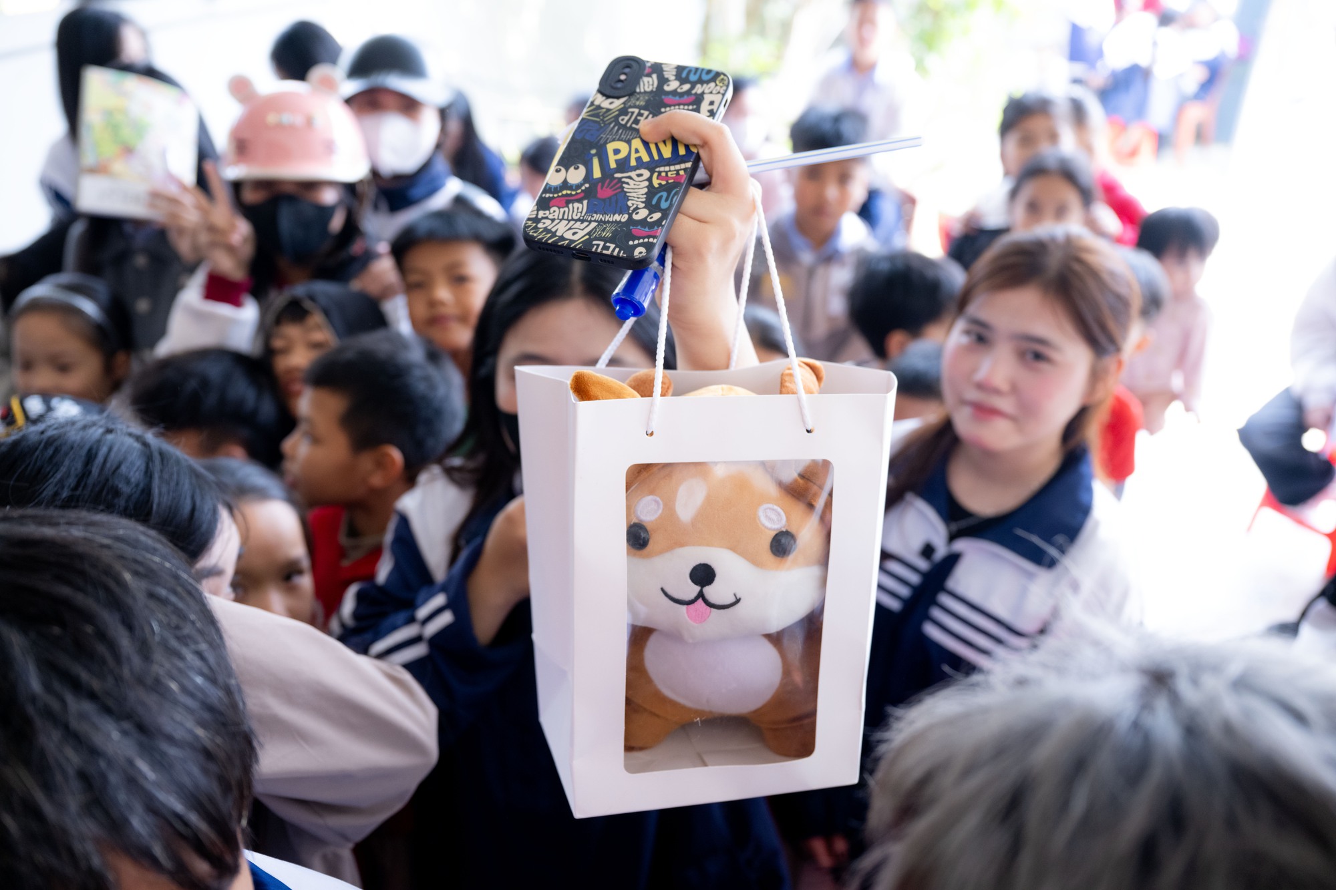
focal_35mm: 32
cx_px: 668
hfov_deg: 58.7
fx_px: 1187
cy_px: 445
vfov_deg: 41.1
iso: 1000
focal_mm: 32
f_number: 3.5
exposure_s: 1/320
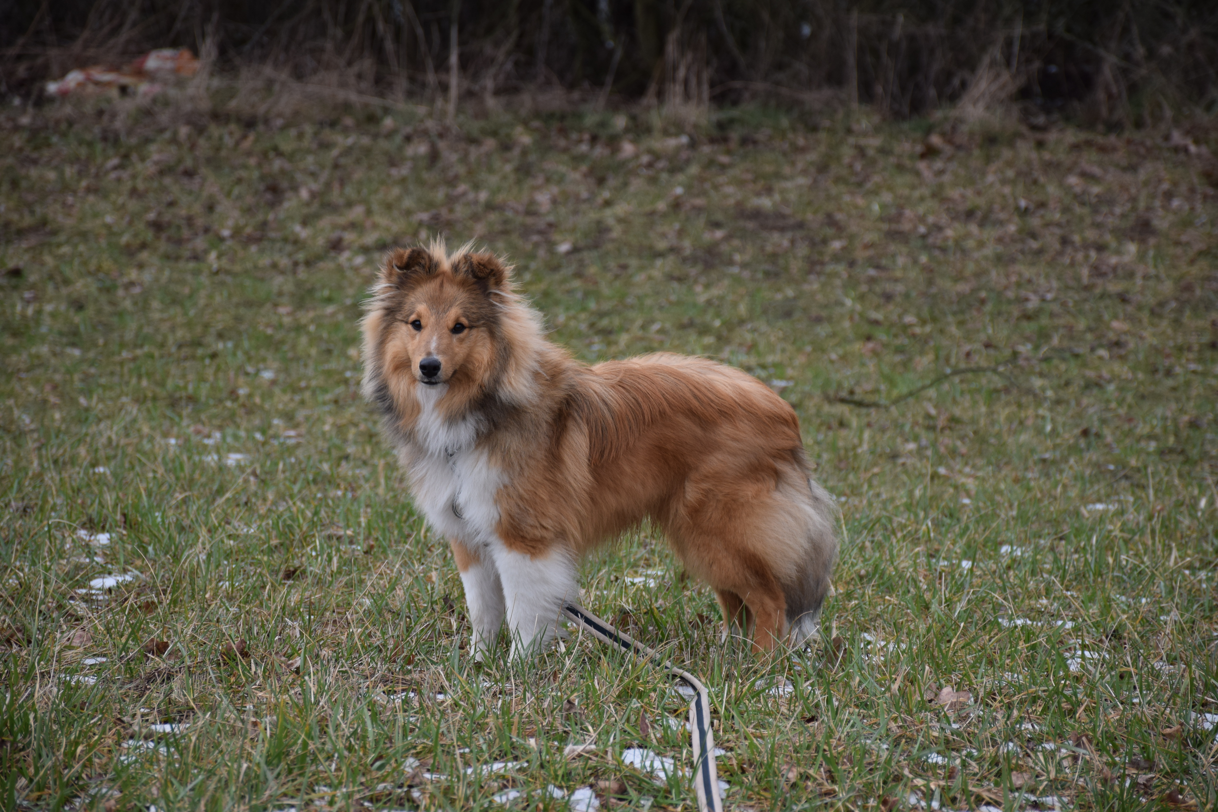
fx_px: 5684
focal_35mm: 168
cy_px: 406
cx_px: 609
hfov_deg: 12.2
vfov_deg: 8.2
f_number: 5.6
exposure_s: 1/500
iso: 360
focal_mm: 112
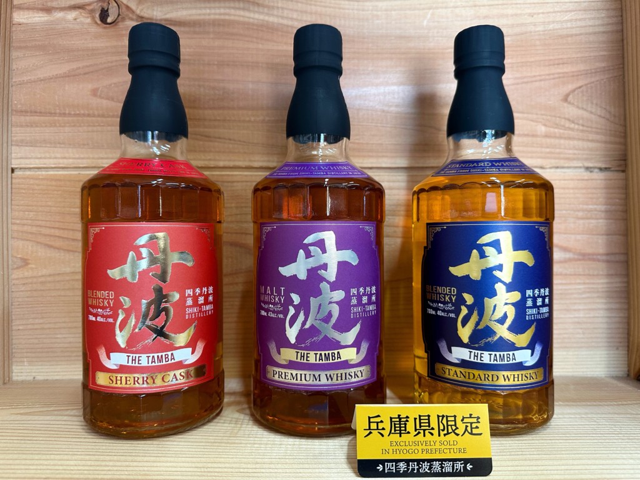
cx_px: 320
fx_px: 444
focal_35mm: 24
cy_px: 240
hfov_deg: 71.6
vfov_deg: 56.8
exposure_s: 1/60
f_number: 1.78
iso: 200
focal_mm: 6.86
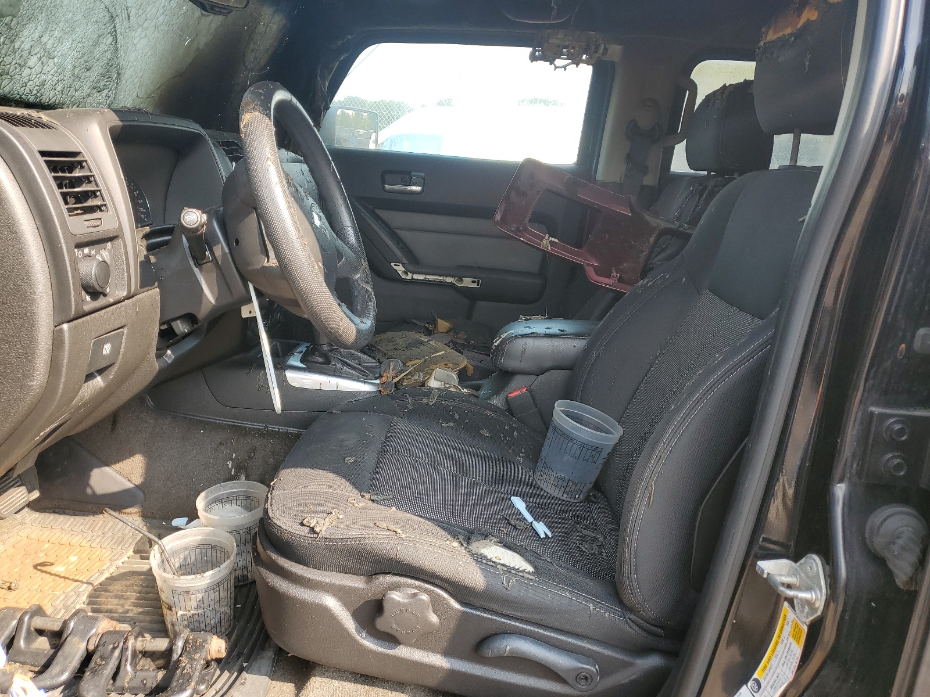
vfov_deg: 53.1
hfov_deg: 67.3
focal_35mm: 26
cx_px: 465
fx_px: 699
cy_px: 348
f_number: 1.5
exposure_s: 1/312
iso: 50
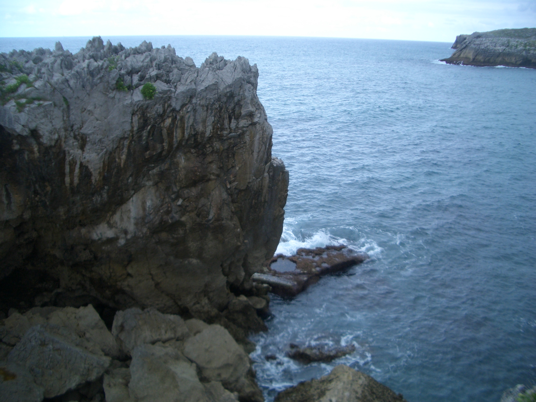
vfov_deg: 40.7
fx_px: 542
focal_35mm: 35
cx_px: 268
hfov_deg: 52.6
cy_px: 201
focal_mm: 5.8
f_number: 2.6
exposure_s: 1/500
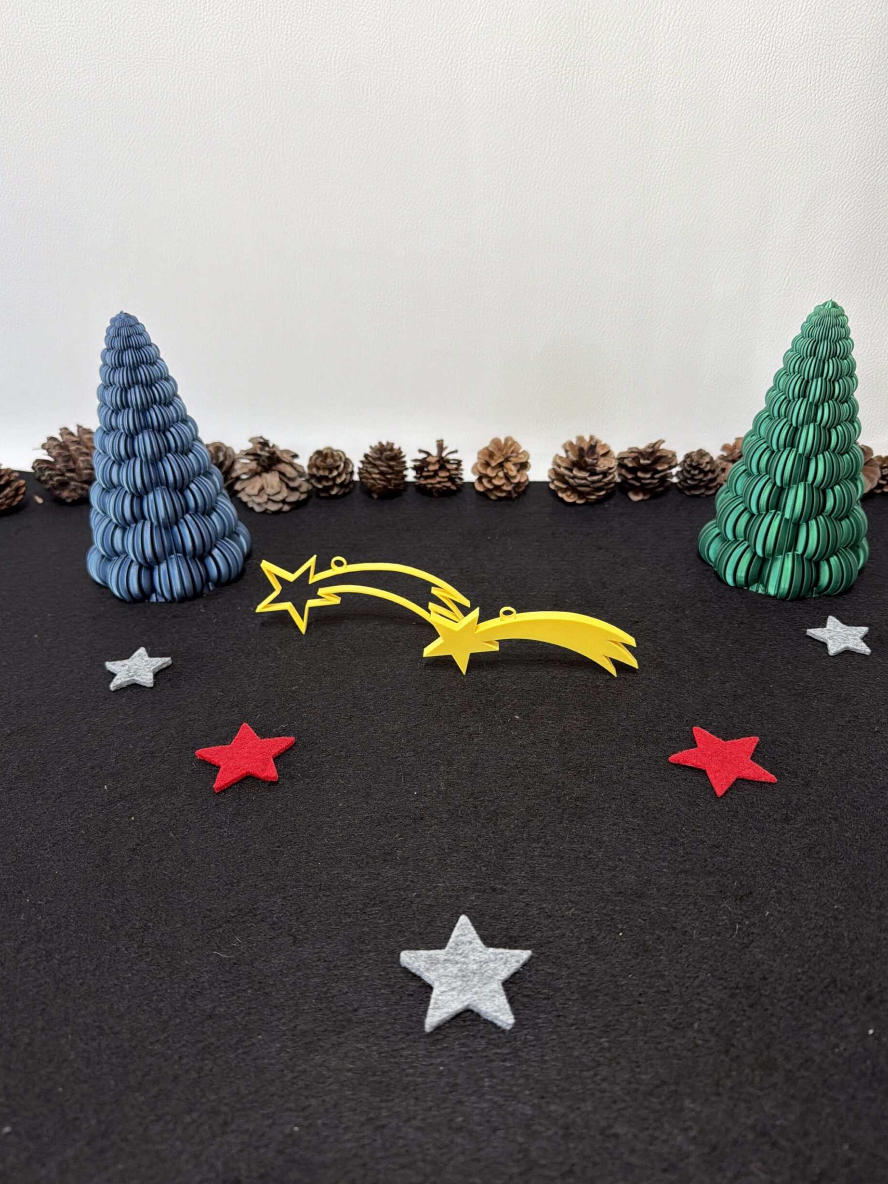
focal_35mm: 25
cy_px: 608
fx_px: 855
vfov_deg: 69.4
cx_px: 444
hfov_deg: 54.9
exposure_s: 1/67
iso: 200
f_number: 1.78
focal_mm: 6.76
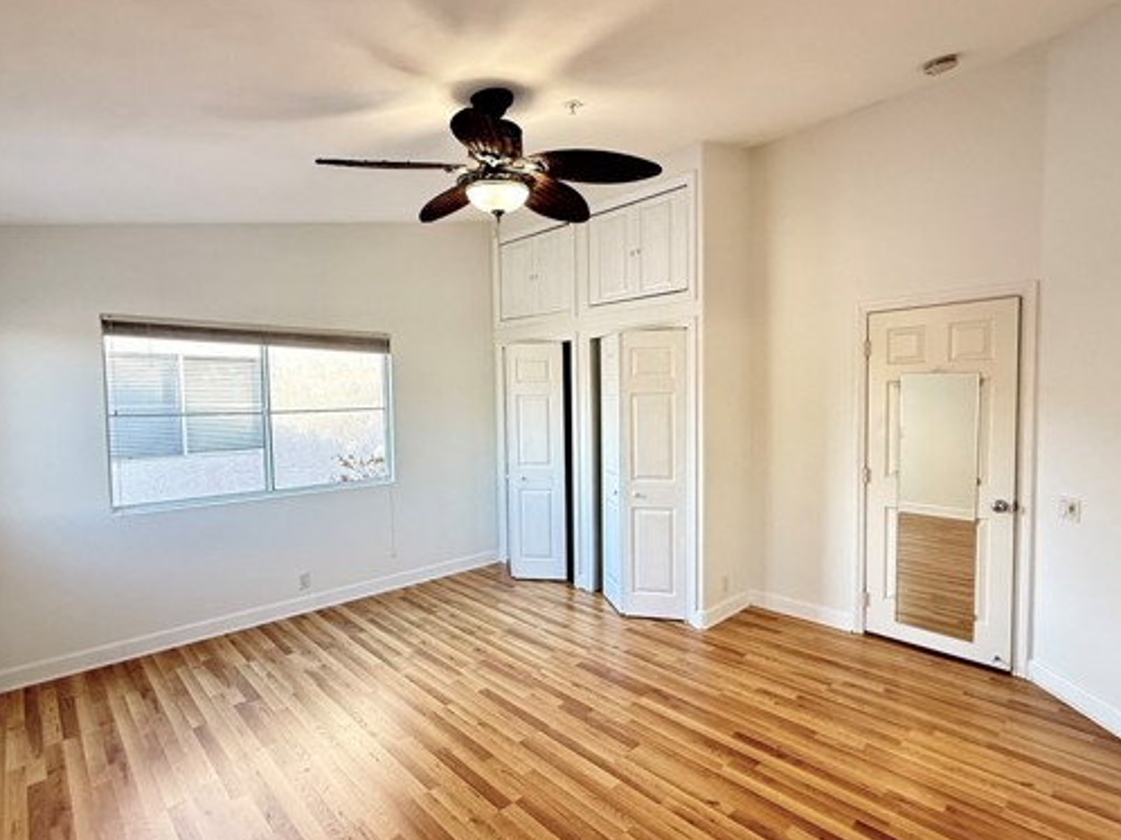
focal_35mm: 18
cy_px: 421
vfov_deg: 71.5
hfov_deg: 87.7
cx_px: 583
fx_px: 583
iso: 400
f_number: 2.2
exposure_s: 1/120
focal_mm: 2.22
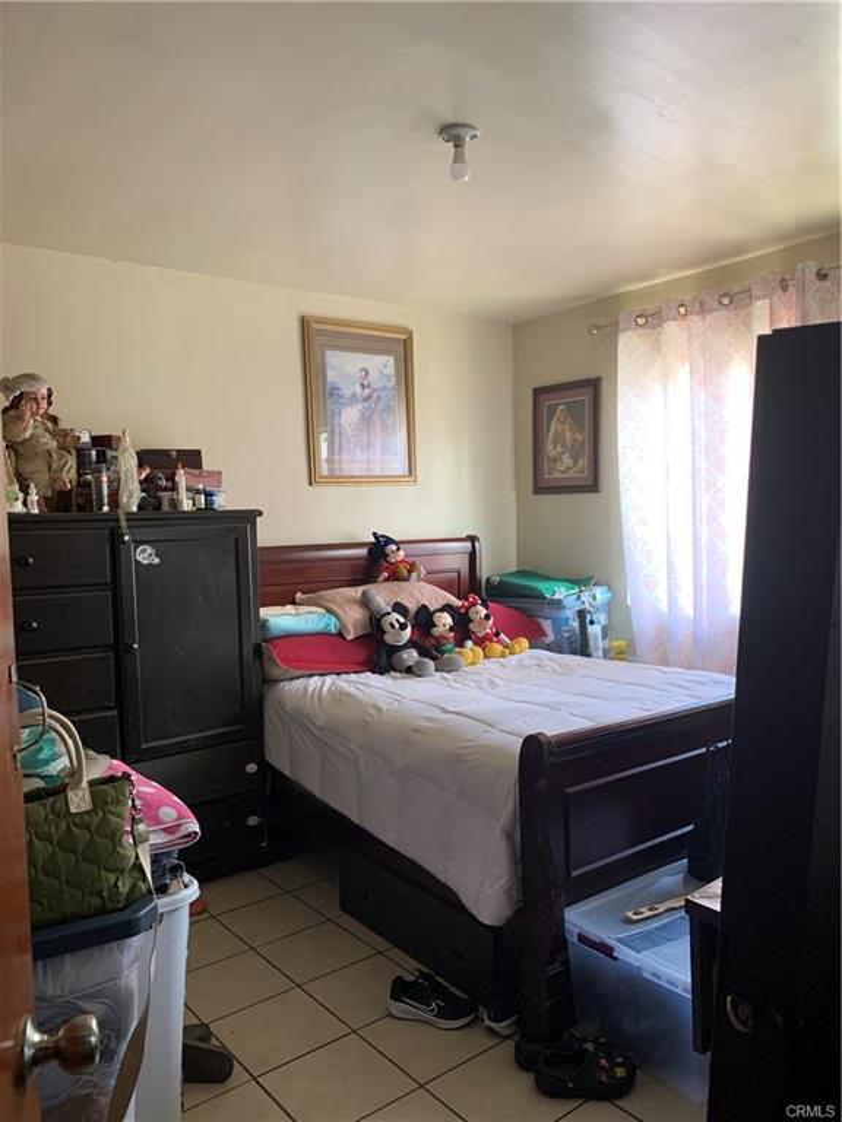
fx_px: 843
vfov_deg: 67.3
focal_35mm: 26
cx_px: 421
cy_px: 561
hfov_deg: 53.1
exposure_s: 1/60
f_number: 1.8
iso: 160
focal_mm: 4.25
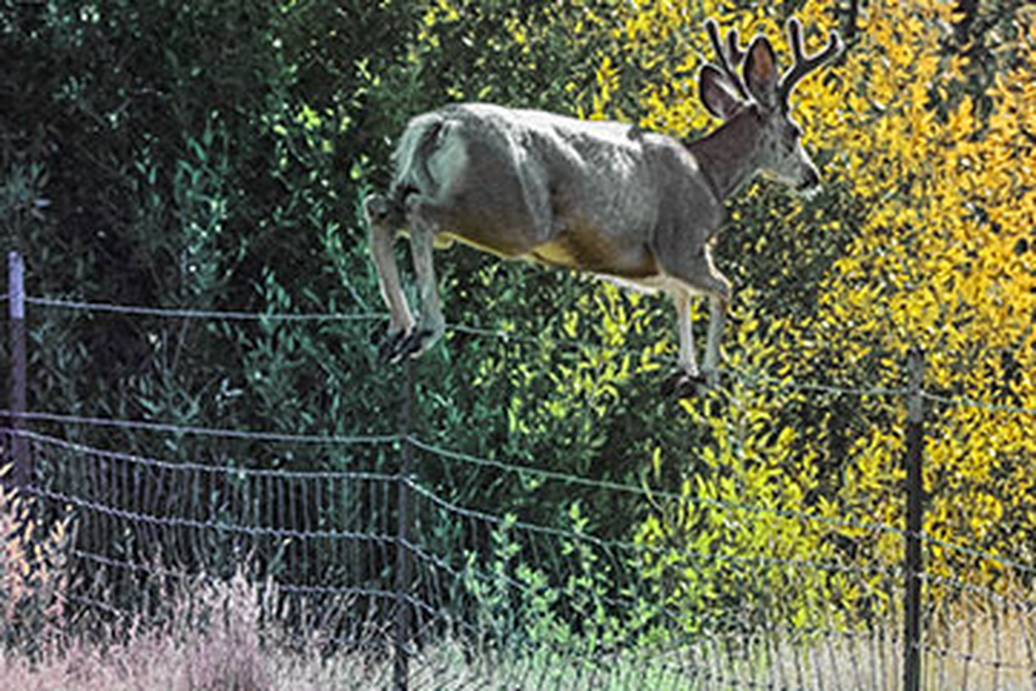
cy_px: 386
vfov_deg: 3.3
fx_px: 11947
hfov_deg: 5.0
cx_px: 508
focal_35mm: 415
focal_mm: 300
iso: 2500
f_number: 10
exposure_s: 1/1600
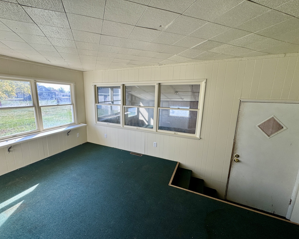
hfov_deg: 96.6
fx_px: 133
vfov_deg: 84.0
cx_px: 137
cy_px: 121
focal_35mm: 15
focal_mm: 2.22
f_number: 2.2
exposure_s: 1/120
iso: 64
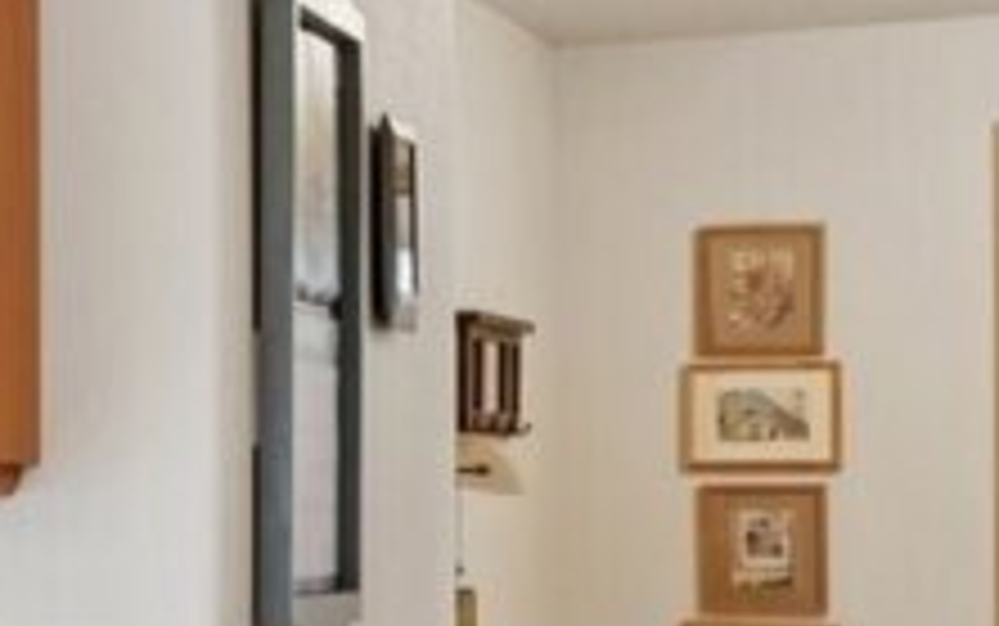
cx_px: -1382
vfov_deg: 12.7
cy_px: 471
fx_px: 2806
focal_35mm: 103
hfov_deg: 14.1
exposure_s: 1/15
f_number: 8
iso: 400
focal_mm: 16
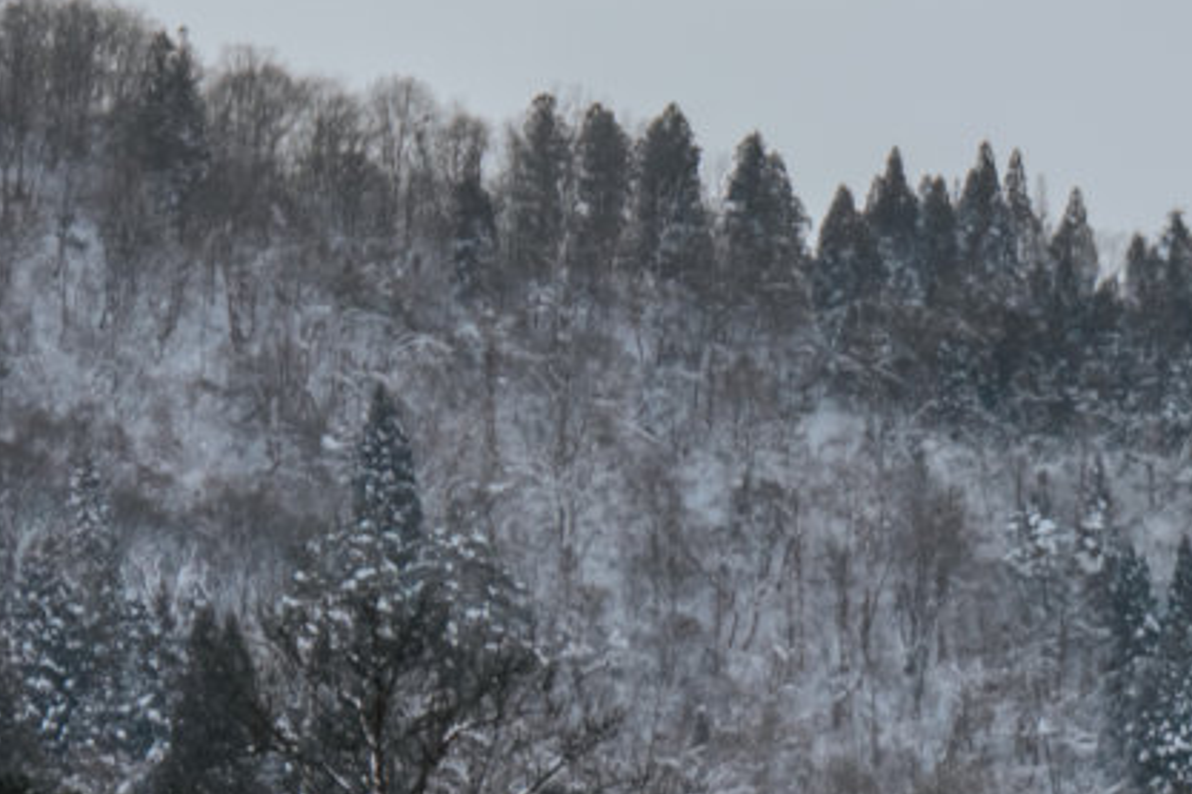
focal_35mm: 230
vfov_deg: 5.9
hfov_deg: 8.7
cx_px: 1990
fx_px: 7615
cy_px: 1030
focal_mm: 40.1
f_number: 2.8
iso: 200
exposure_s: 1/5000
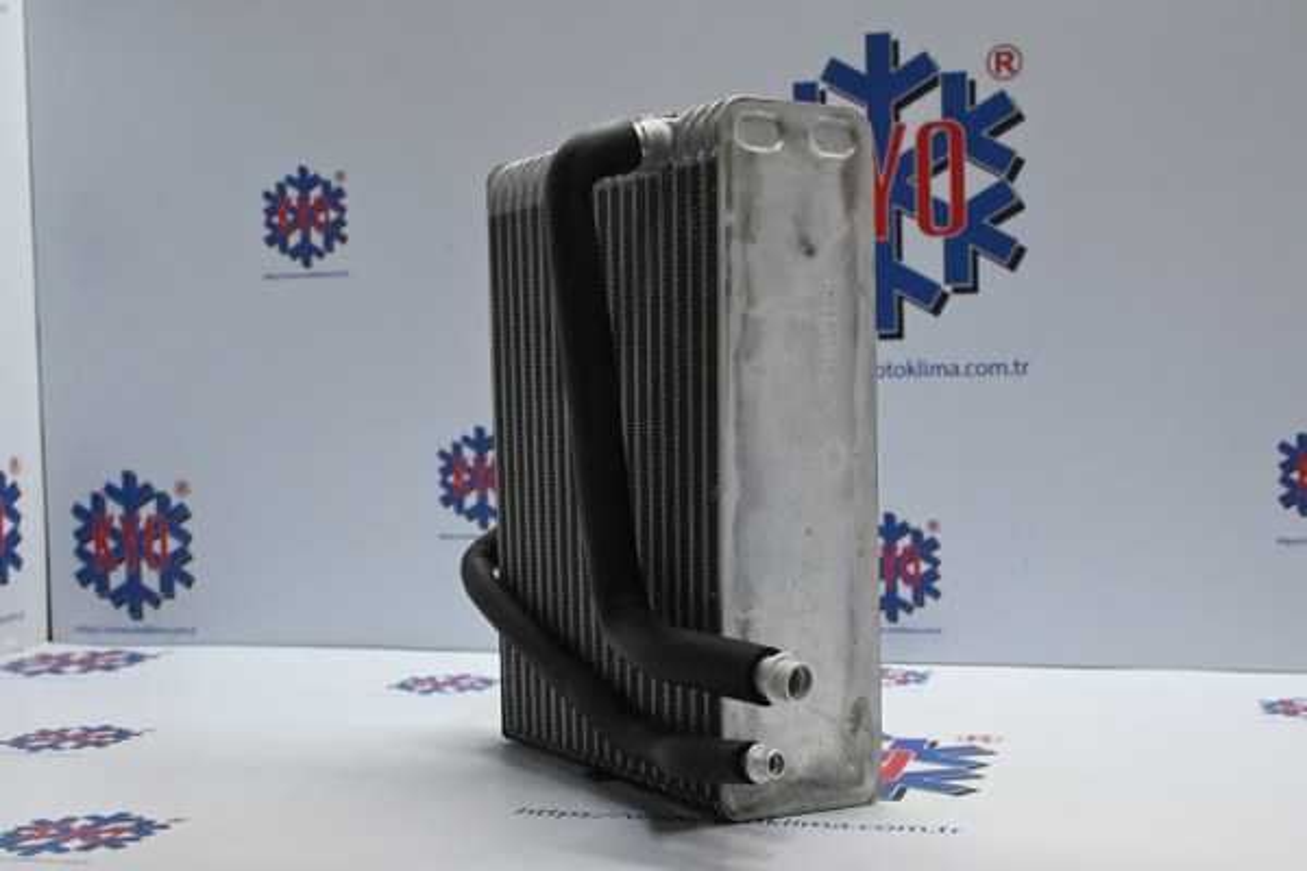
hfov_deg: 43.0
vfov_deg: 29.4
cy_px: 436
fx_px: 1661
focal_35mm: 46
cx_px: 654
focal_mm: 30.5
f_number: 4.8
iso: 1400
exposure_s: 1/125
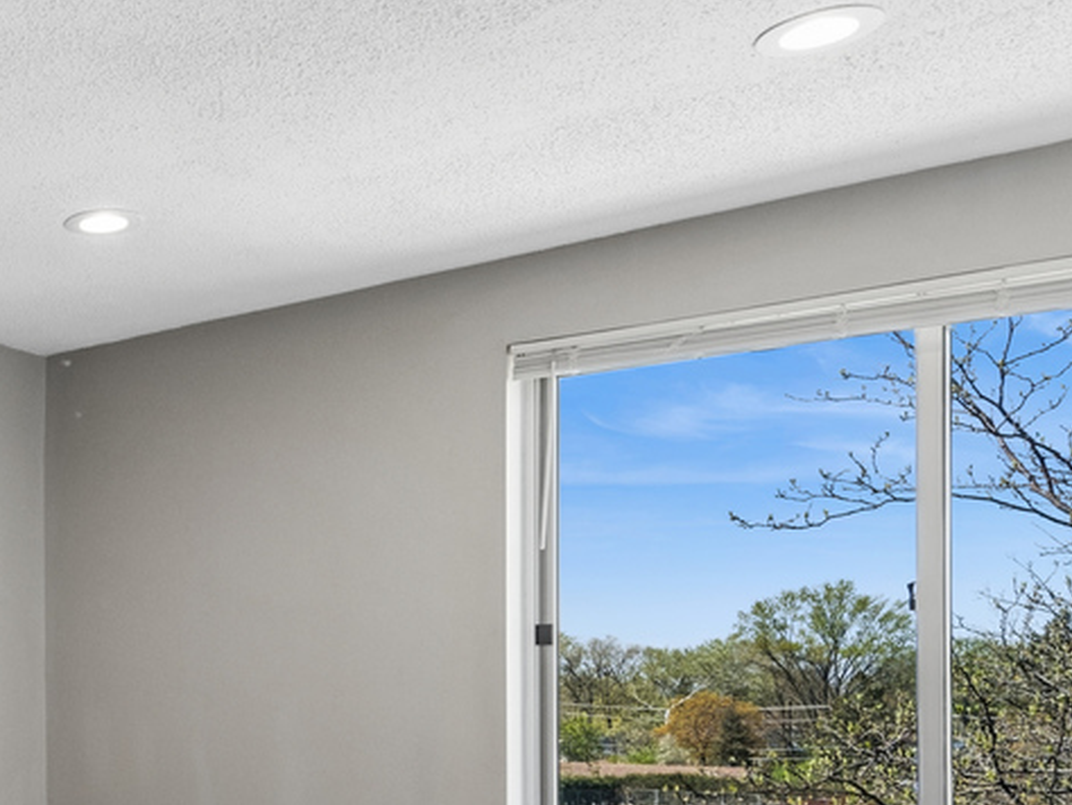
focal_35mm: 46
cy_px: 710
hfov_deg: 33.9
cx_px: -192
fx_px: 1425
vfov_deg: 30.3
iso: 400
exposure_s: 1/250
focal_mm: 14
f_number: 8
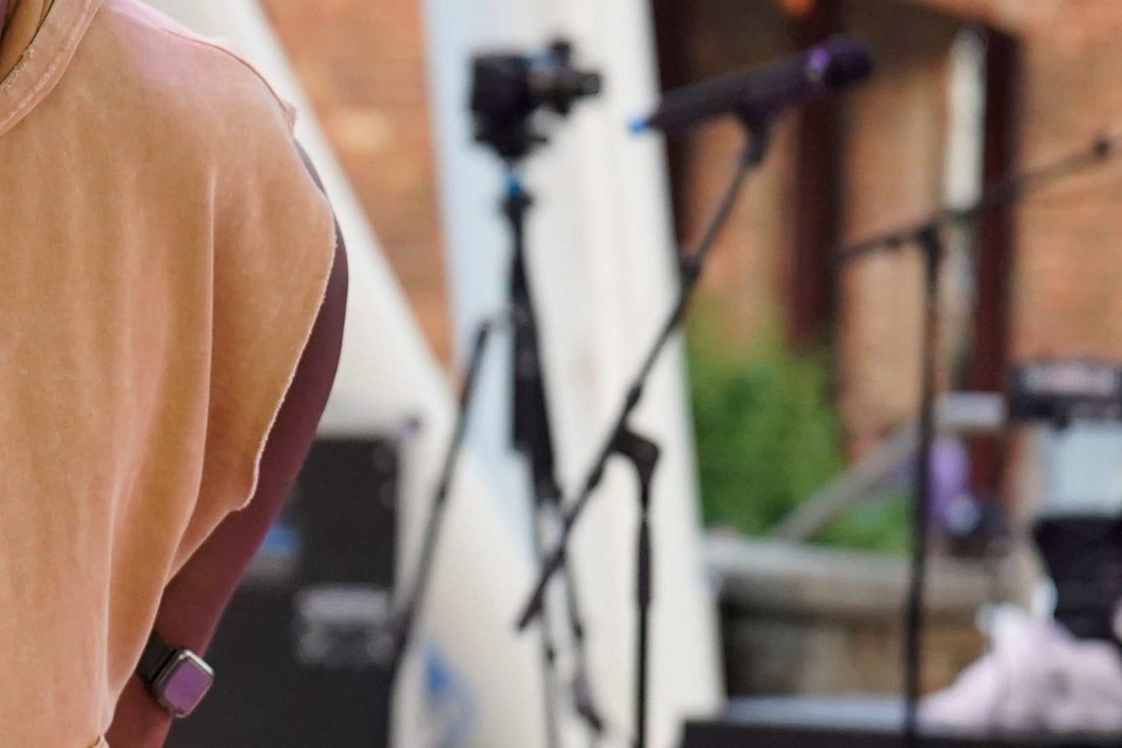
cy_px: 518
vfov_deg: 5.4
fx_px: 7978
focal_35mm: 256
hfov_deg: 7.8
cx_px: -708
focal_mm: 70
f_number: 2.8
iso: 2000
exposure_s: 1/1000
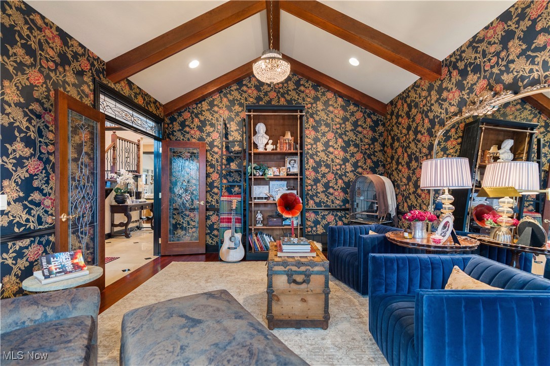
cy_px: 183
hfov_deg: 96.7
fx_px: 244
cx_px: 275
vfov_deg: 73.7
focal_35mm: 16
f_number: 2.8
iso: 800
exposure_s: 1/3
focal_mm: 16
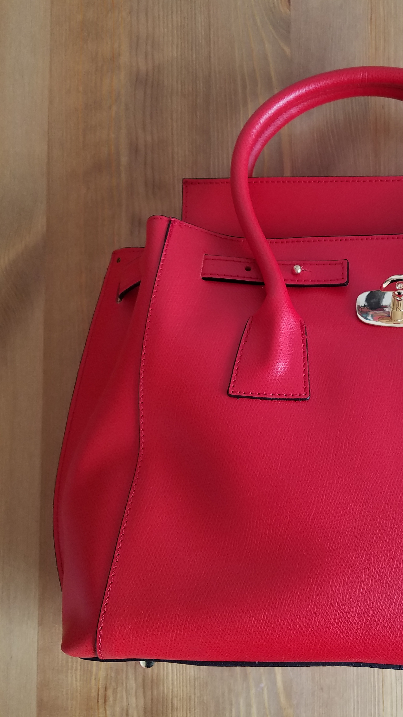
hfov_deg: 29.8
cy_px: 358
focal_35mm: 38
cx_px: 365
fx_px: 722
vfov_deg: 52.8
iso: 80
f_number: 1.7
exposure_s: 1/120
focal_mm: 4.2
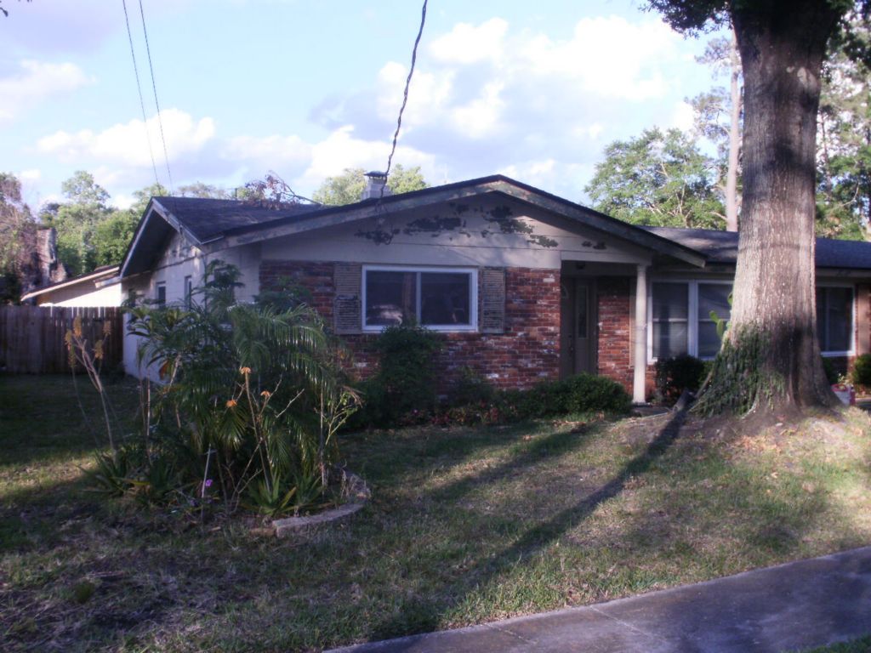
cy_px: 326
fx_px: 906
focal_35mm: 36
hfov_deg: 51.4
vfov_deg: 39.7
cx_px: 436
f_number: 5.6
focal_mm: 6.3
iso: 100
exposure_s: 1/160
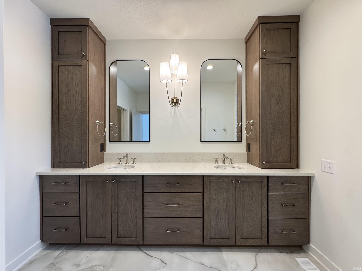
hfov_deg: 102.1
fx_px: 146
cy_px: 136
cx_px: 181
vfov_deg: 85.7
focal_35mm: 14
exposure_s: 1/120
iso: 320
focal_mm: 2.22
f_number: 2.2
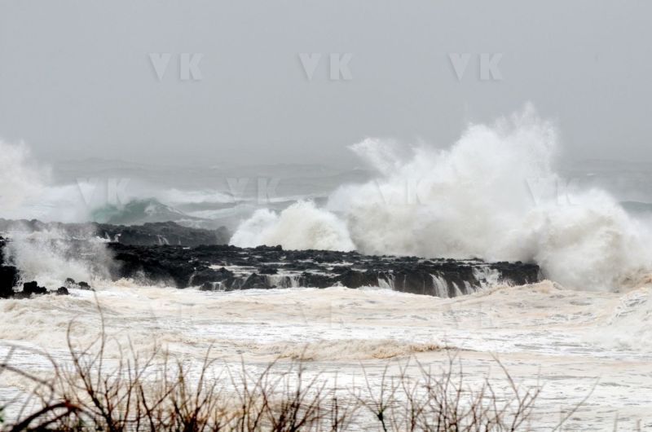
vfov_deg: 5.2
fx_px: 4745
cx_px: 326
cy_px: 216
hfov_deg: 7.9
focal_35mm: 262
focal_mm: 175
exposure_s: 1/500
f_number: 11
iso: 640
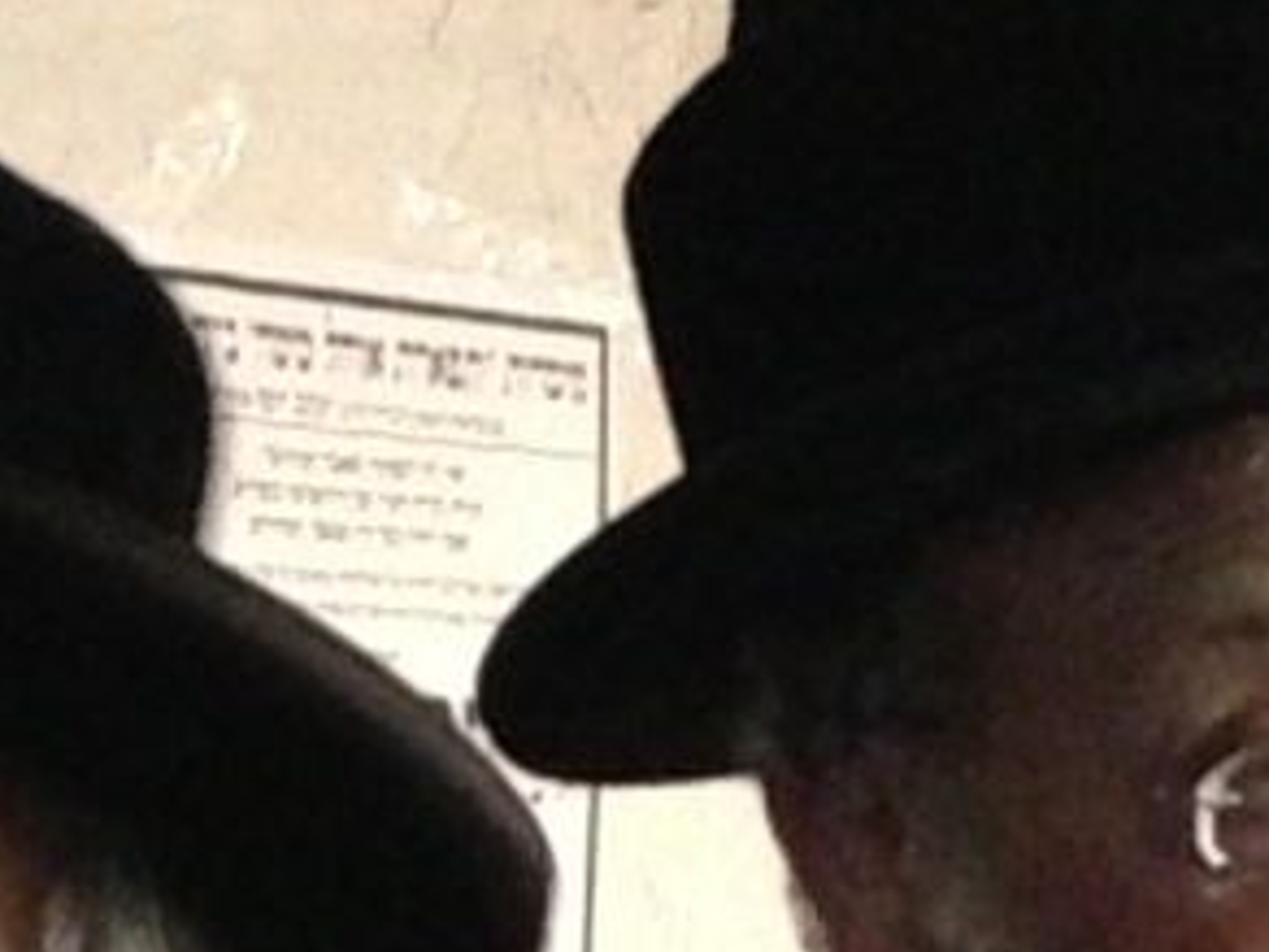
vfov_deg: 9.0
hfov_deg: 12.5
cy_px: 1743
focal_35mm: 158
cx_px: 743
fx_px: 5792
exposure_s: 1/20
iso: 1250
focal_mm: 4.13
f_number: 2.4
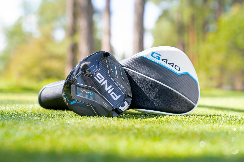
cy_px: 81
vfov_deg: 19.5
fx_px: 474
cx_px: 122
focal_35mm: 70
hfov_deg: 28.8
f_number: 4.5
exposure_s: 1/160
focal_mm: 70
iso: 160
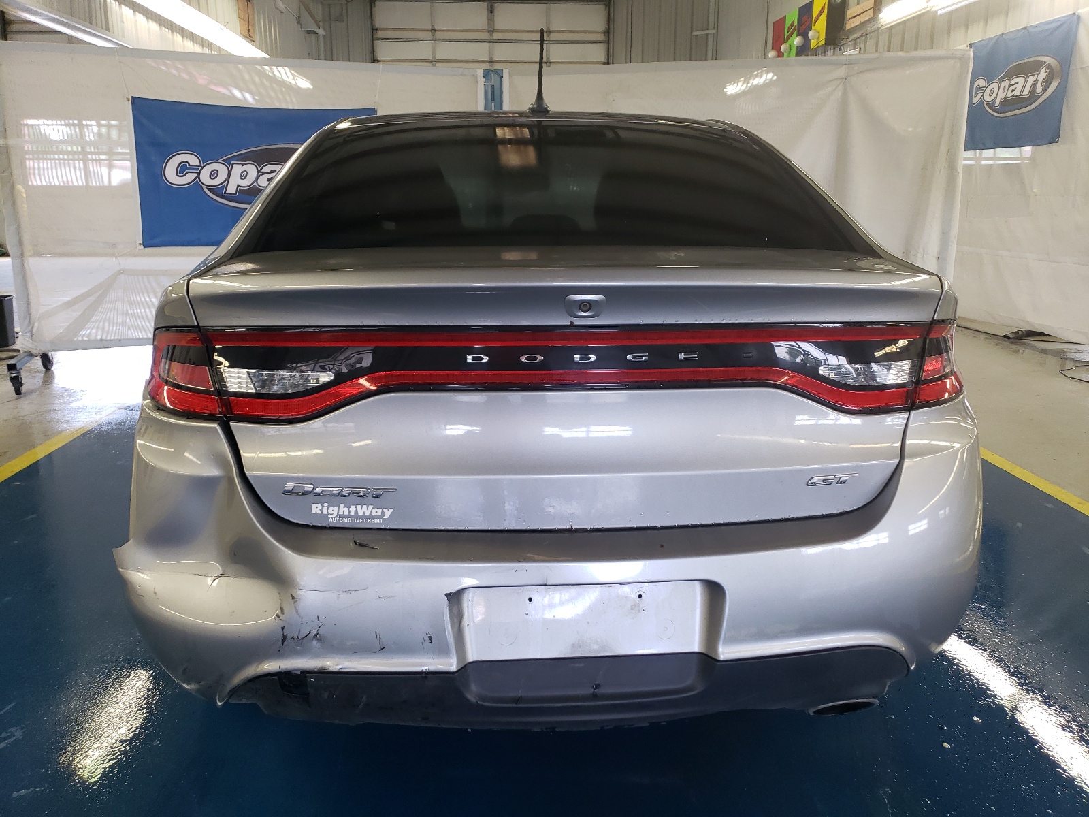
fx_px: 818
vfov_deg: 53.1
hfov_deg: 67.3
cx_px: 544
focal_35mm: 26
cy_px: 408
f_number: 1.5
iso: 71
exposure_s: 1/60.2
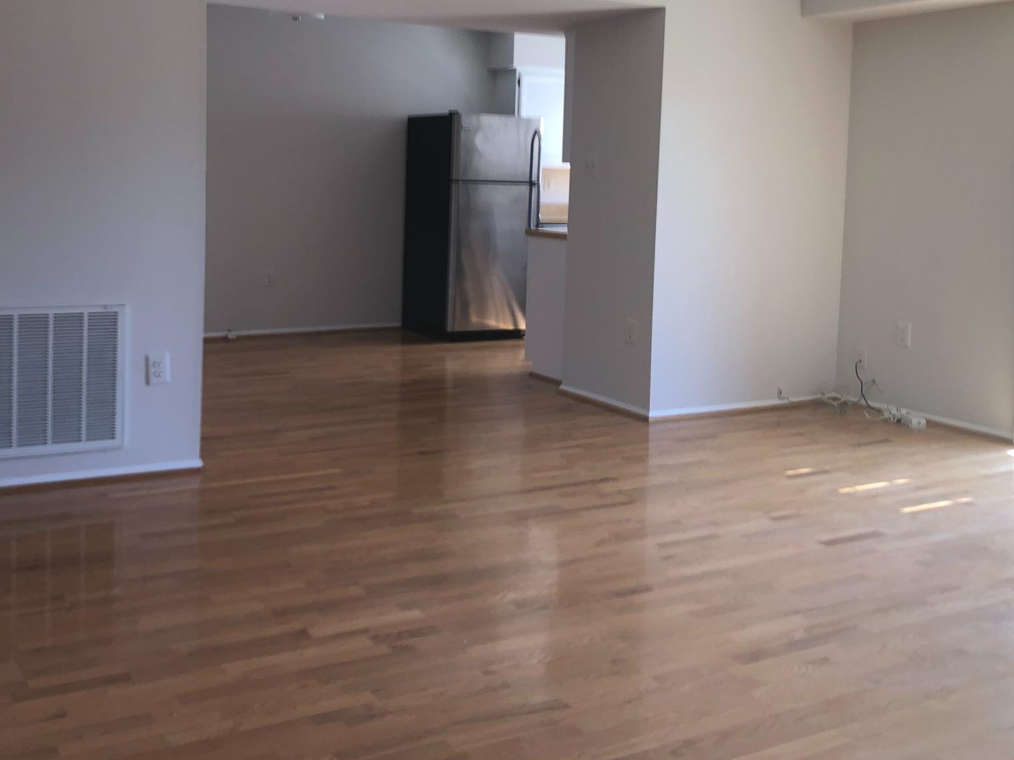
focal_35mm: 38
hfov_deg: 48.8
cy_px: 268
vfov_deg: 37.4
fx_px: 1113
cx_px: 439
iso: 32
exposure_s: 1/90
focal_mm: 3.99
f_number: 1.8
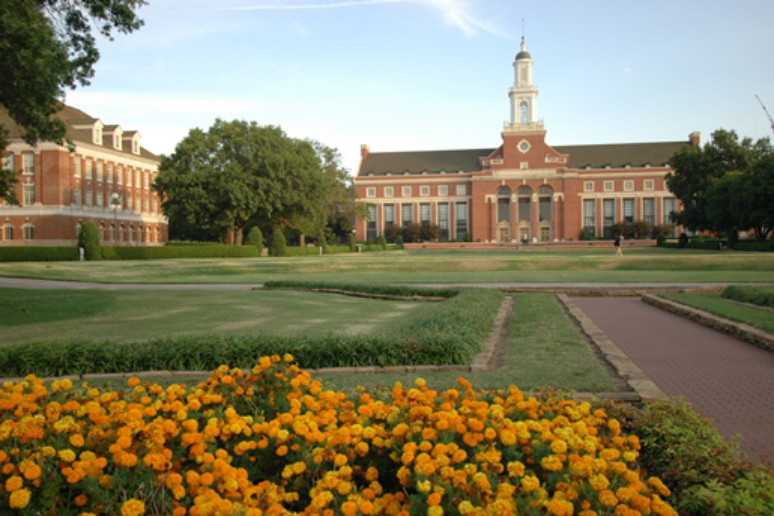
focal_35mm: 36
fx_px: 774
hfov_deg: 53.1
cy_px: 258
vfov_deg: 36.8
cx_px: 387
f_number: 4
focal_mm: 24
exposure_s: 1/400
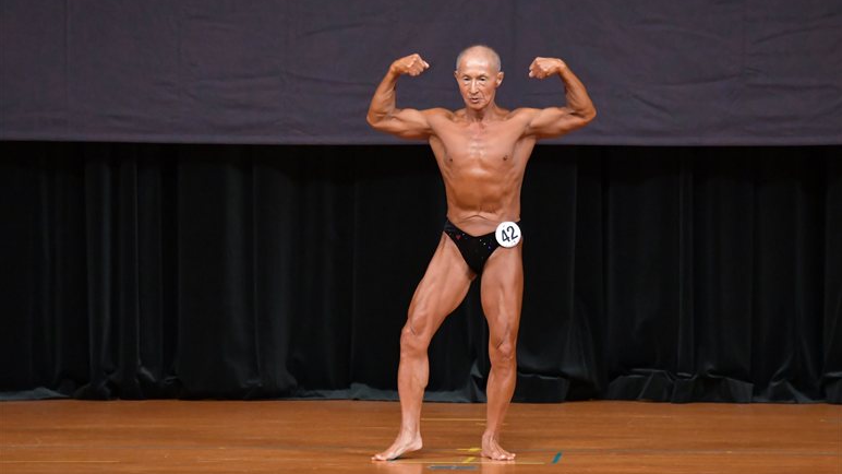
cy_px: 241
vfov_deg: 4.5
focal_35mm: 268
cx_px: 422
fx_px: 5983
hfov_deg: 8.1
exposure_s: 1/400
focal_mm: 170
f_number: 5.6
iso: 5000
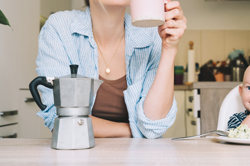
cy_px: 53
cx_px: 169
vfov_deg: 19.9
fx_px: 472
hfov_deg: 29.4
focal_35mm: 68
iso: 500
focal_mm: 41
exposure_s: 1/60
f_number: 4.5
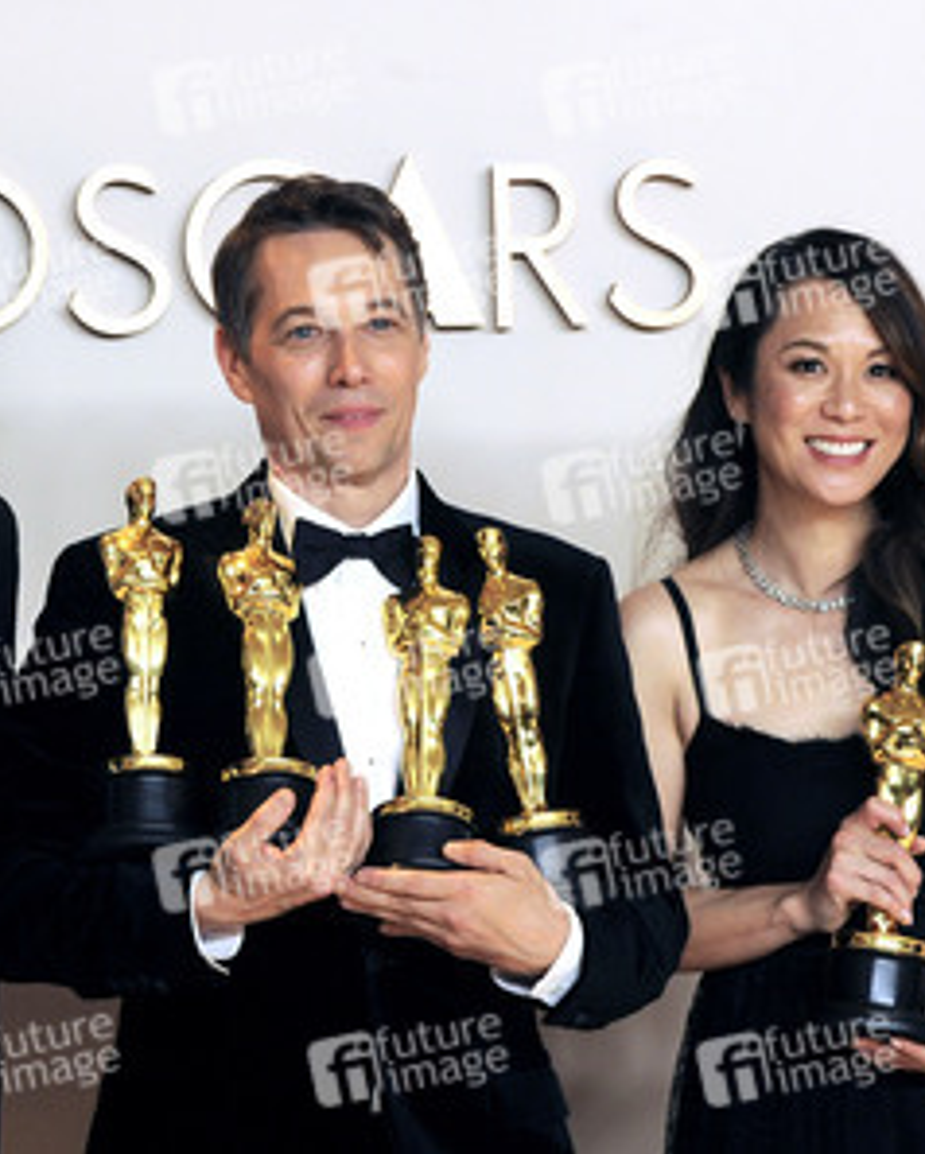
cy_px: 575
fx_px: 6564
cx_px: 303
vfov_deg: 10.1
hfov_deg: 8.1
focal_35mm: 192
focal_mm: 135
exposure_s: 1/160
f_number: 5.6
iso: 2000
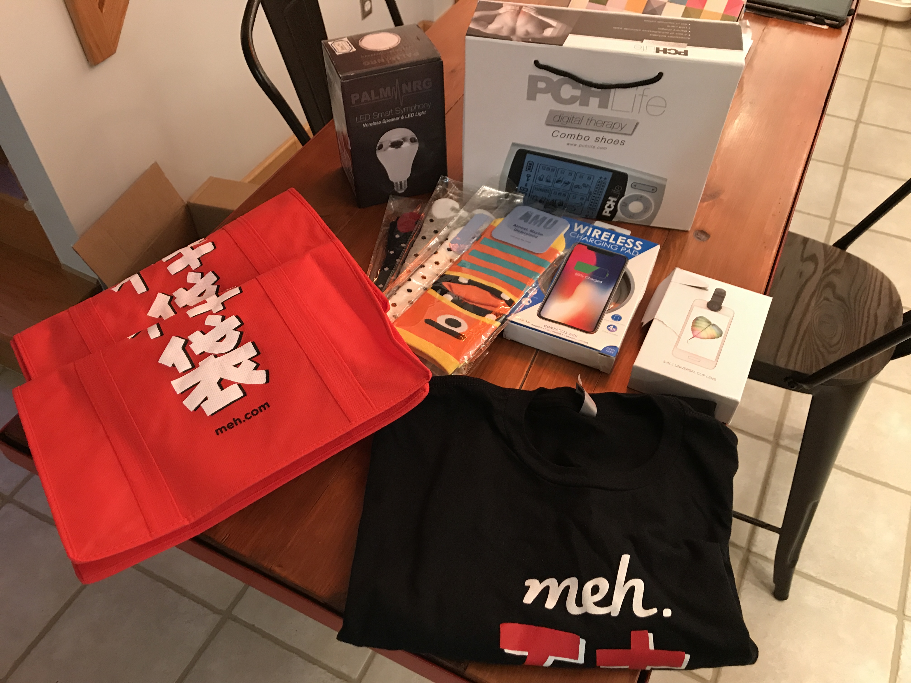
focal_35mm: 28
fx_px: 737
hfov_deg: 63.4
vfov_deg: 49.7
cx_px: 456
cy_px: 342
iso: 100
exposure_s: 1/13
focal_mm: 3.99
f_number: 1.8
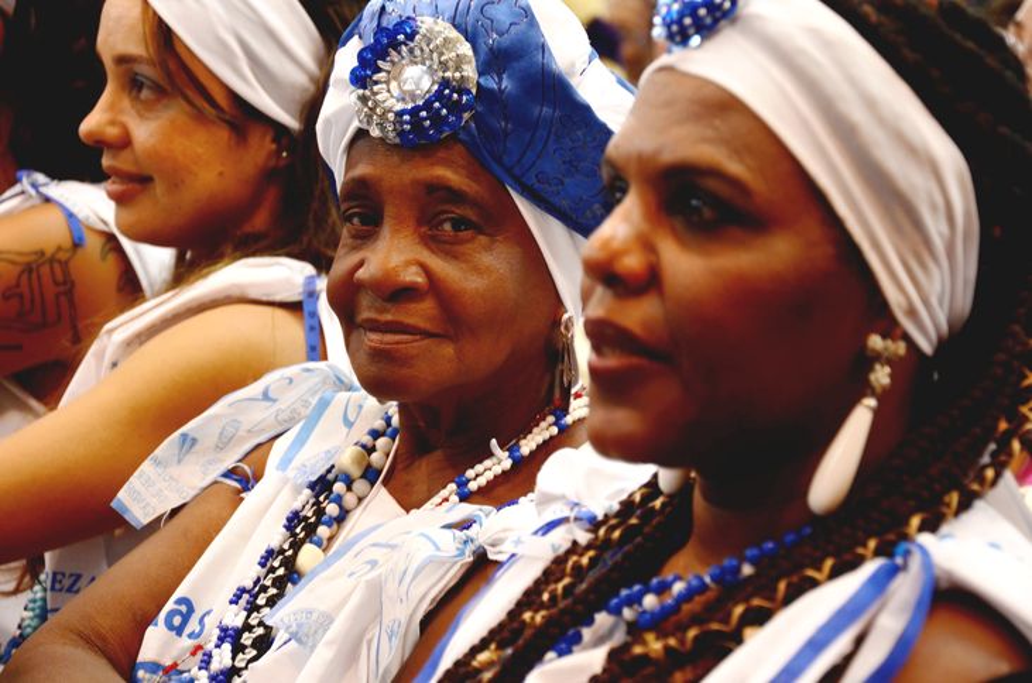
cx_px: 516
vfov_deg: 12.1
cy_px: 342
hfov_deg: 18.2
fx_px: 3218
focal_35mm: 112
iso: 400
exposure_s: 1/6
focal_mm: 75
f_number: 5.3
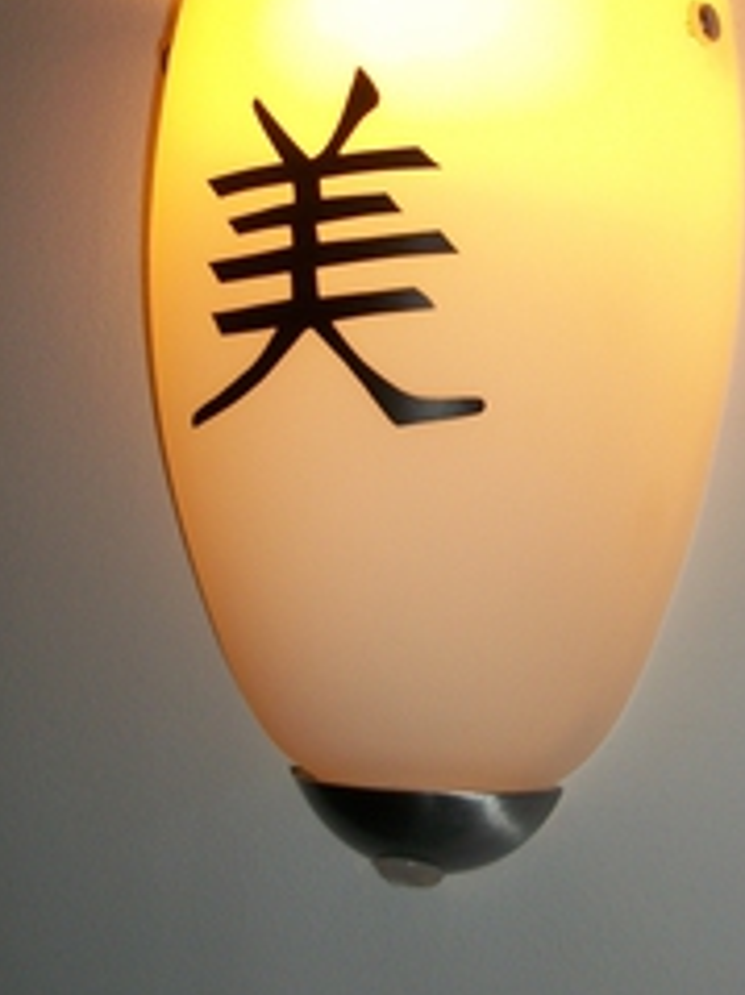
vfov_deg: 29.3
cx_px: 449
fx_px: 1896
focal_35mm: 66
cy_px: 358
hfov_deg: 22.2
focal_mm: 6.3
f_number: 3.1
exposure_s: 1/125
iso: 98
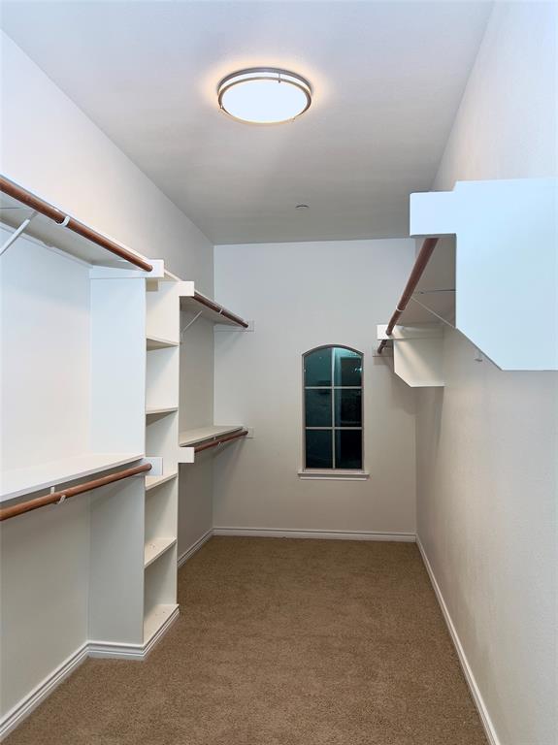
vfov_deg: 67.3
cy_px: 372
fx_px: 559
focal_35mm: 26
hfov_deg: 53.0
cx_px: 279
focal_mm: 5.7
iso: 50
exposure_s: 1/120
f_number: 1.5
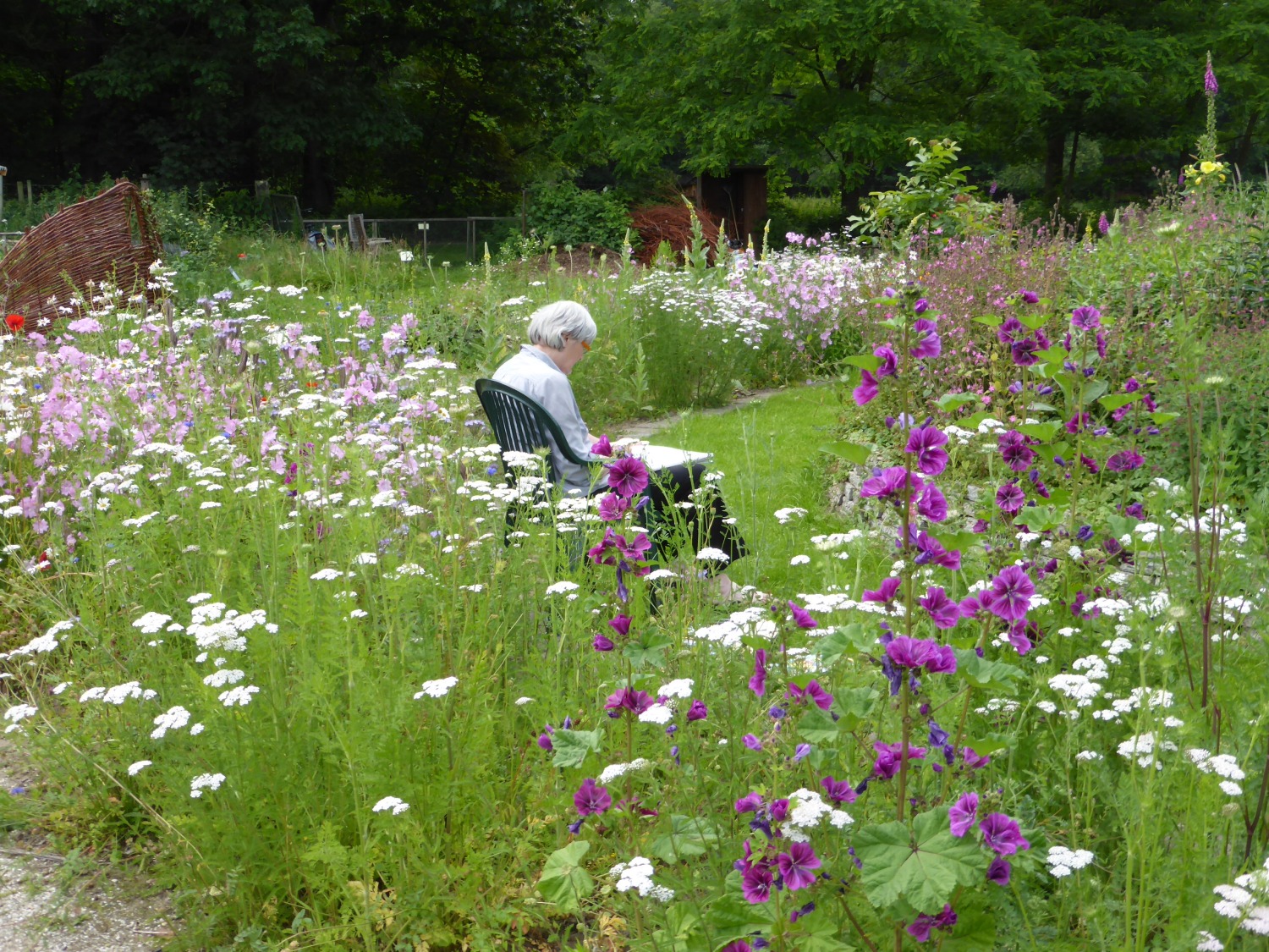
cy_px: 476
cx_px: 634
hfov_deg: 46.8
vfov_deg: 36.0
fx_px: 1466
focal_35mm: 40
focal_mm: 6.9
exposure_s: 1/250
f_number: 3.9
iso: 100
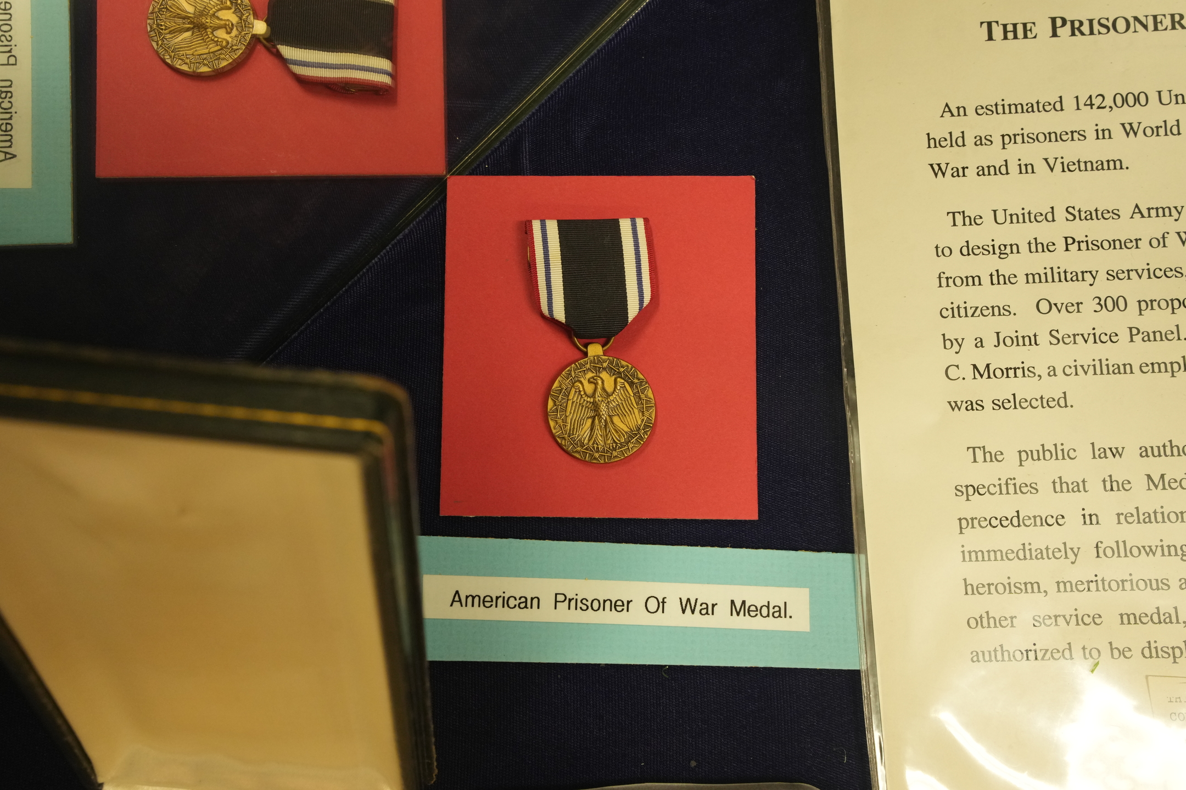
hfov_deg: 54.4
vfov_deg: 37.9
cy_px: 395
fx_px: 1153
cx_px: 593
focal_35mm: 35
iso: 3200
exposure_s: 1/40
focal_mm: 35
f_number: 8
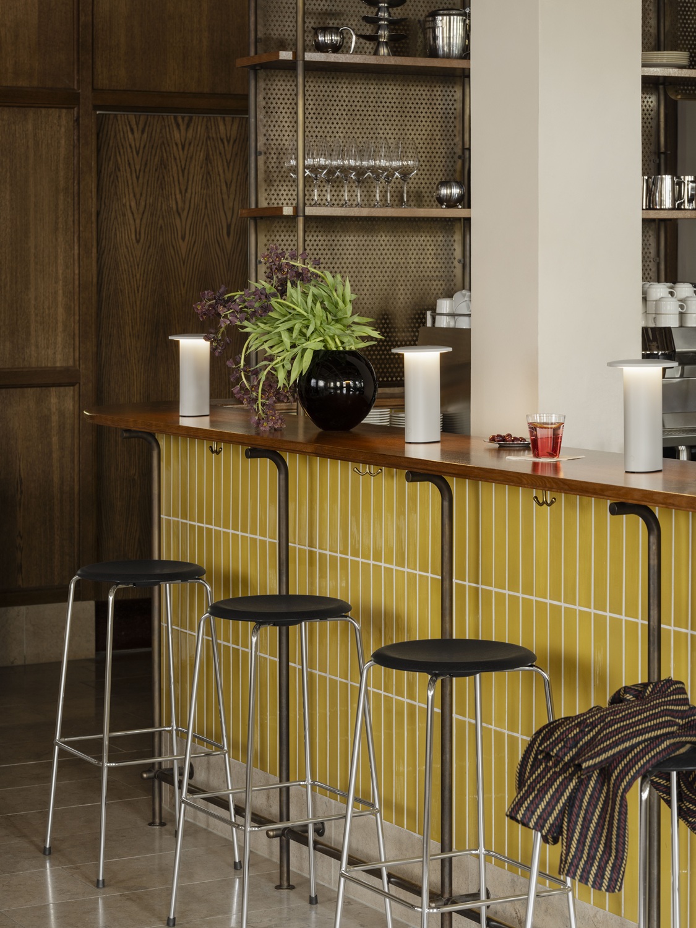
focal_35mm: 87
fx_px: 2332
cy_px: 464
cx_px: 348
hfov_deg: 17.0
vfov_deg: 22.5
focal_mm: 110
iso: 400
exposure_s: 1/2
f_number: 11
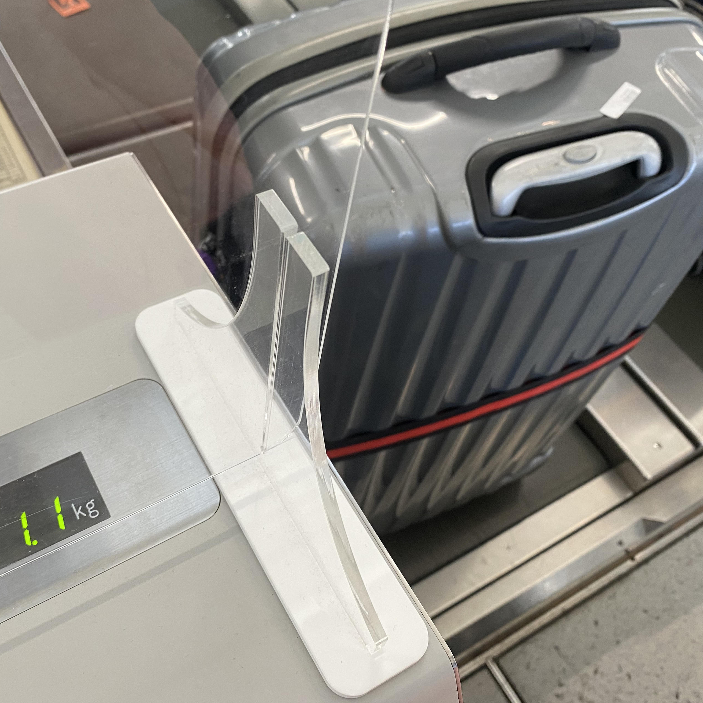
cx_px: 307
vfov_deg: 45.9
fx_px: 827
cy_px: 295
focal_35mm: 36
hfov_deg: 45.9
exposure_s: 1/60
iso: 80
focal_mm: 4.25
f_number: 1.8
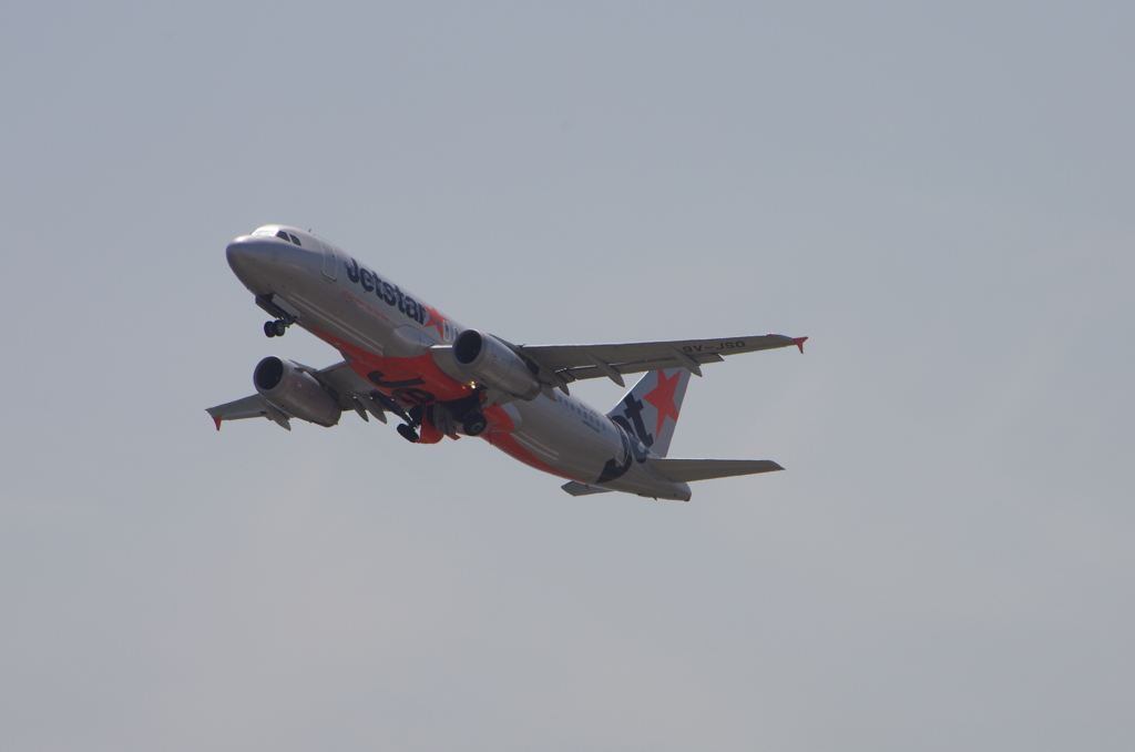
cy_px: 376
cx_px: 568
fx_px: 14157
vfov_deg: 3.0
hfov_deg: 4.6
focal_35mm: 450
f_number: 13
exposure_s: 1/500
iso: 200
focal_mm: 300
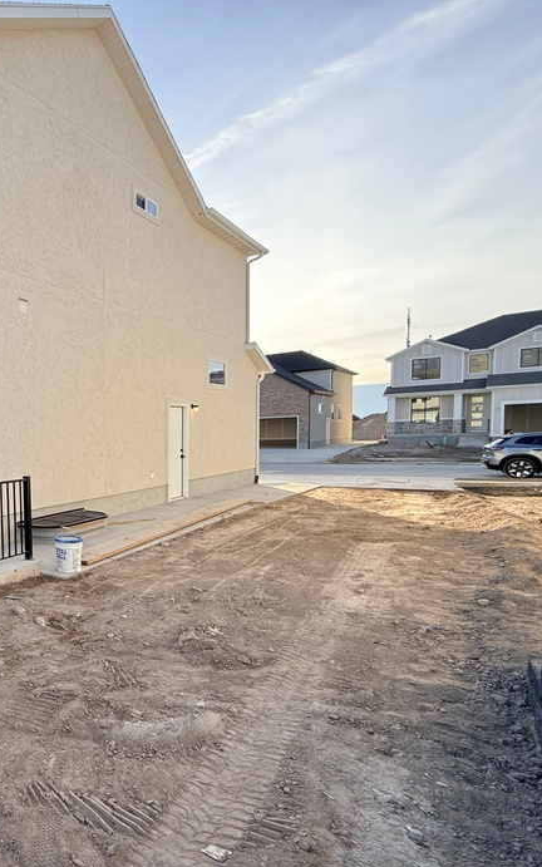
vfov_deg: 79.5
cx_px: -58
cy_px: 469
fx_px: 520
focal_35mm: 22
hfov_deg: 42.7
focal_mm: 2.22
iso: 64
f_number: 2.2
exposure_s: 1/686
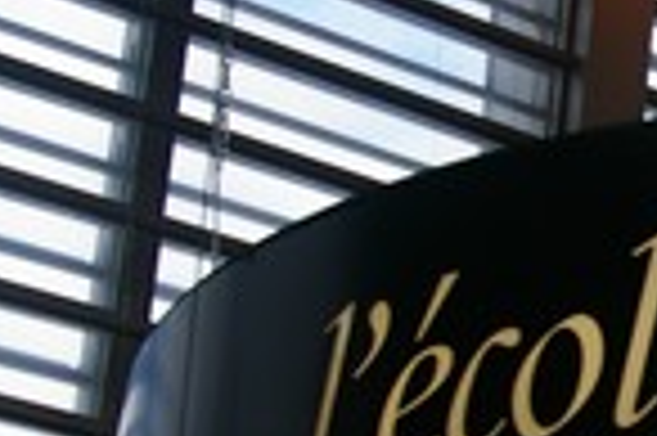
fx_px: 2893
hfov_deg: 12.3
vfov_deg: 8.5
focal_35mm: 159
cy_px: 508
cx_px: 1008
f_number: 5.6
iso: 200
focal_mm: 31
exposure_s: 1/180
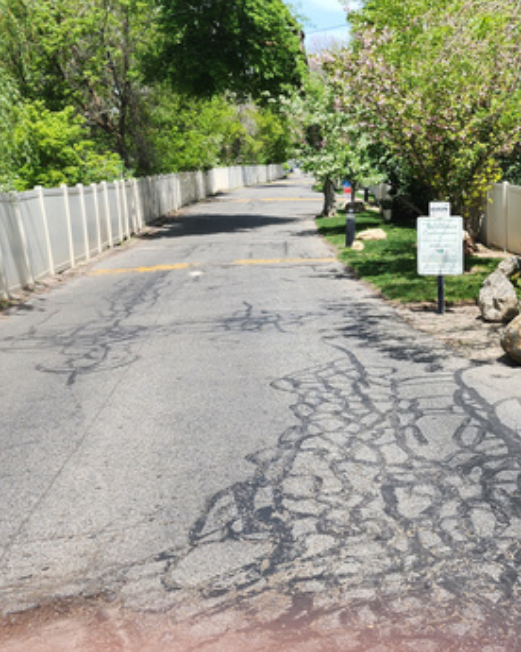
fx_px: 964
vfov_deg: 37.3
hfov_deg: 29.0
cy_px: 306
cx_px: 468
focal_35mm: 50
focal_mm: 6.4
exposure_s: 1/571
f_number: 1.8
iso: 12
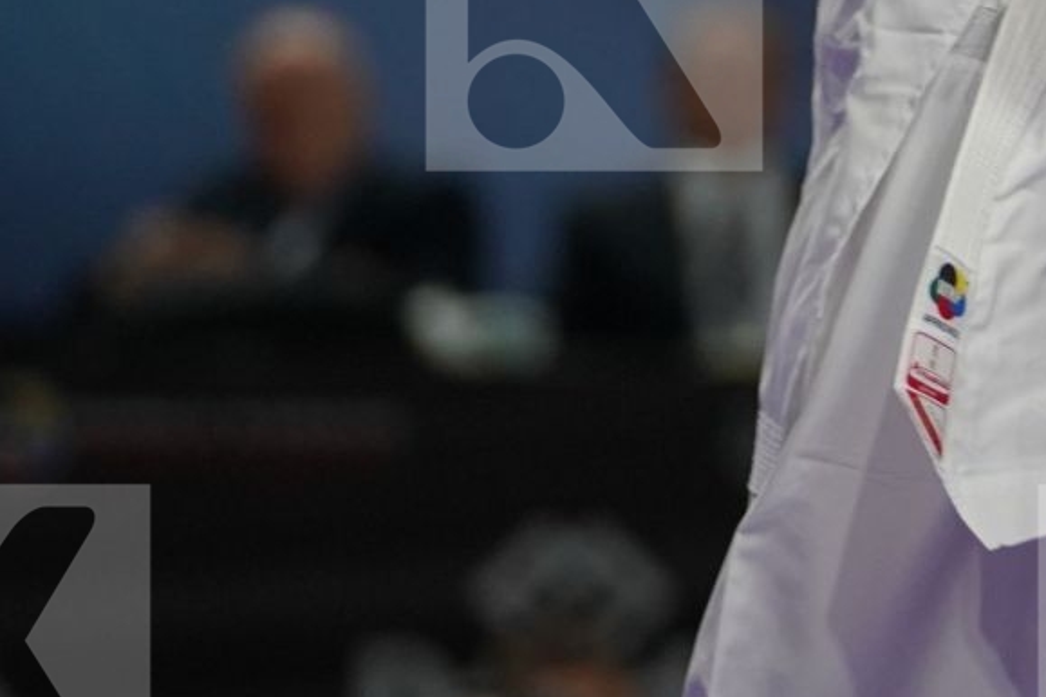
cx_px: 1207
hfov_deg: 2.7
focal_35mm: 777
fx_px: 22574
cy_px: 7
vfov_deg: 1.8
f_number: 2.8
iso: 1000
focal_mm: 167
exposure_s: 1/1000
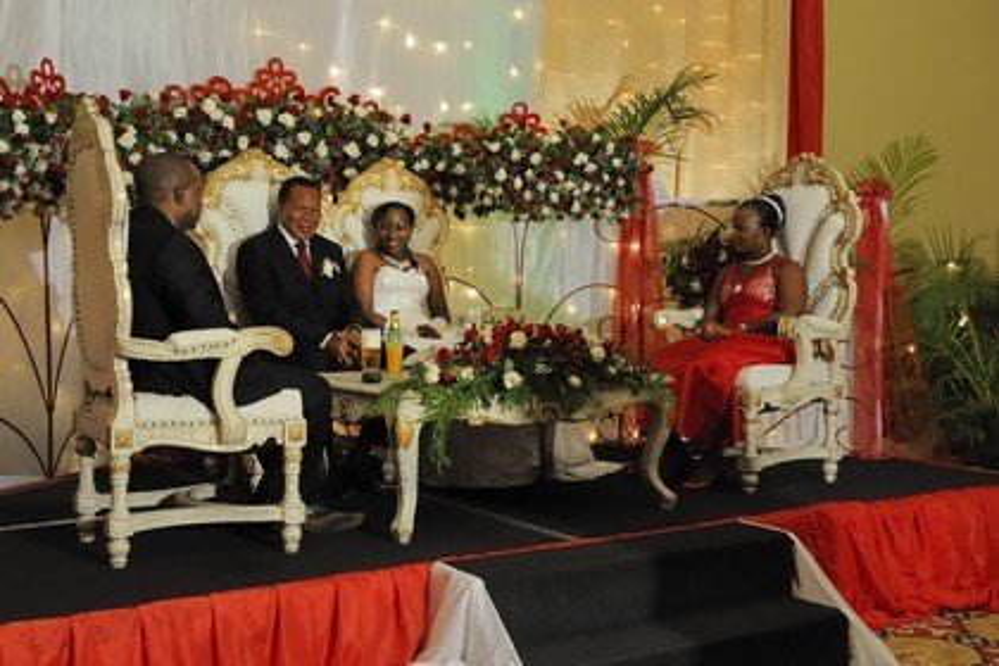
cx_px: 500
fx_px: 1165
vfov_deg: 31.9
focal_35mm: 42
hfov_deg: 46.4
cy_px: 333
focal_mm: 42
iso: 3200
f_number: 4.5
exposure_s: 1/125
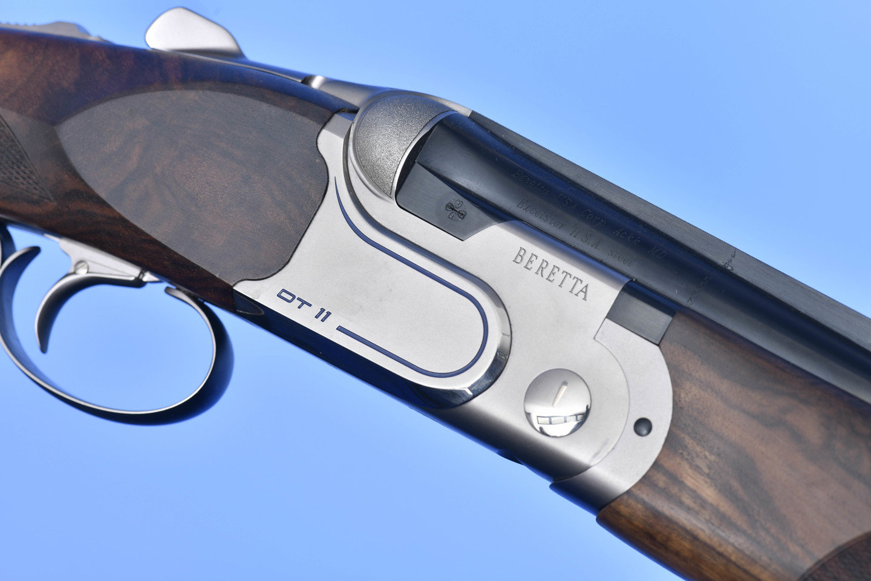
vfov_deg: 13.0
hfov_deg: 19.5
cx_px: 436
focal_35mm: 105
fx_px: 2540
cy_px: 290
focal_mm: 105
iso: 125
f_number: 10
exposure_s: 1/160
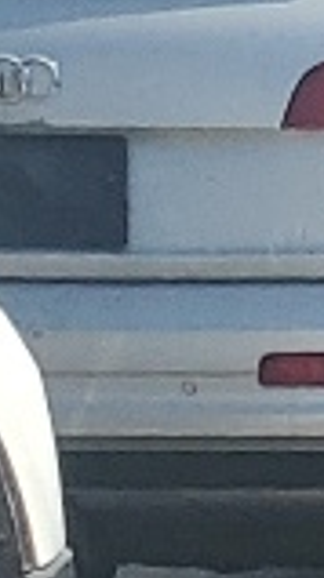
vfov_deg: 7.3
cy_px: 1072
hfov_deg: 3.2
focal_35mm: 285
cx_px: 2705
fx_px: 4369
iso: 50
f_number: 1.5
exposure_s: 1/2500
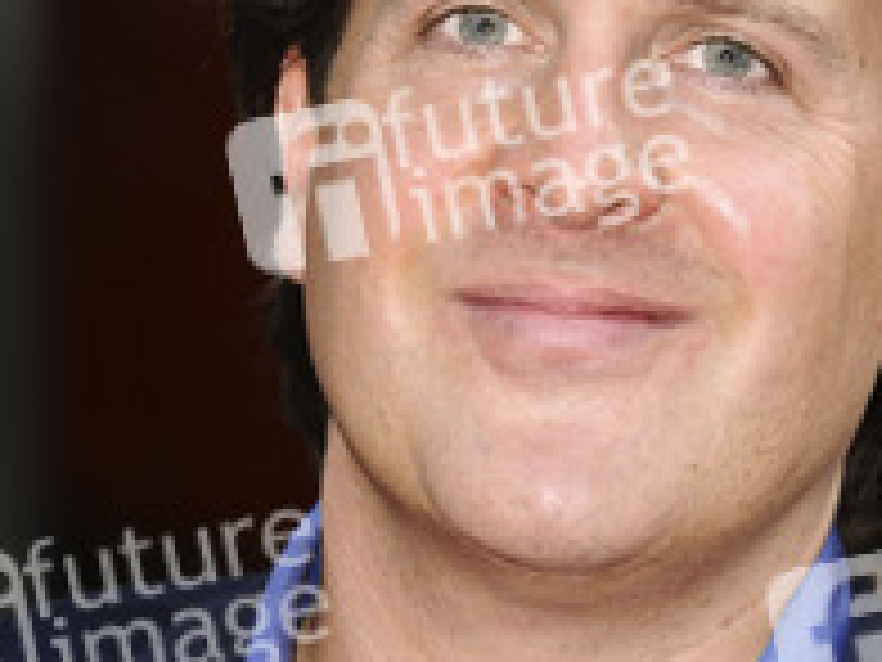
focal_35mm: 398
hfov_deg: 5.0
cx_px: 592
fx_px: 10140
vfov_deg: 3.7
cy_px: 392
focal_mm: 135
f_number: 4.5
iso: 320
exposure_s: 1/200
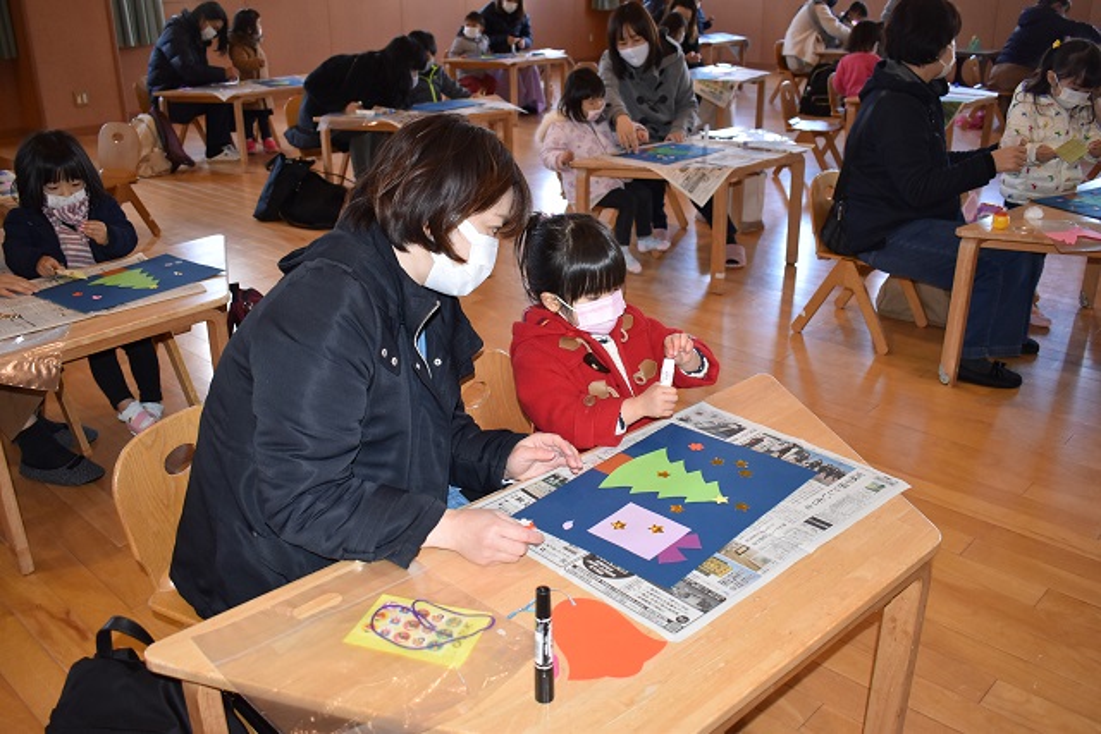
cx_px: 550
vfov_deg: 41.7
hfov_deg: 59.5
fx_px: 964
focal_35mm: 32
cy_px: 367
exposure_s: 1/60
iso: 800
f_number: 4
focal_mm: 21
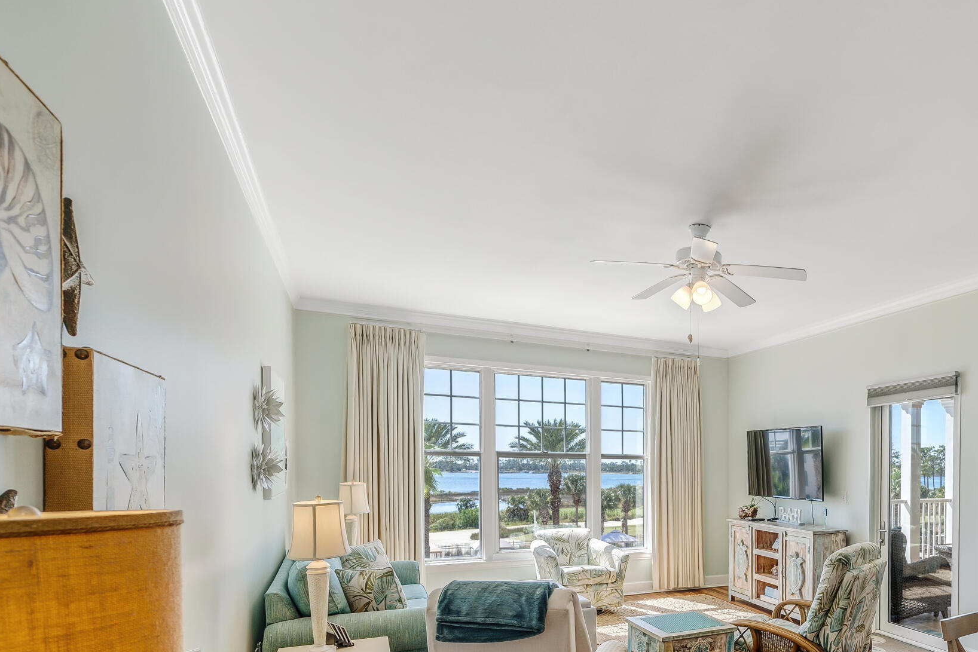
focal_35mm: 22
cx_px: 729
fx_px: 598
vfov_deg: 54.5
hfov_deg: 73.3
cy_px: 491
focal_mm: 12
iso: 100
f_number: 5.6
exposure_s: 1/60
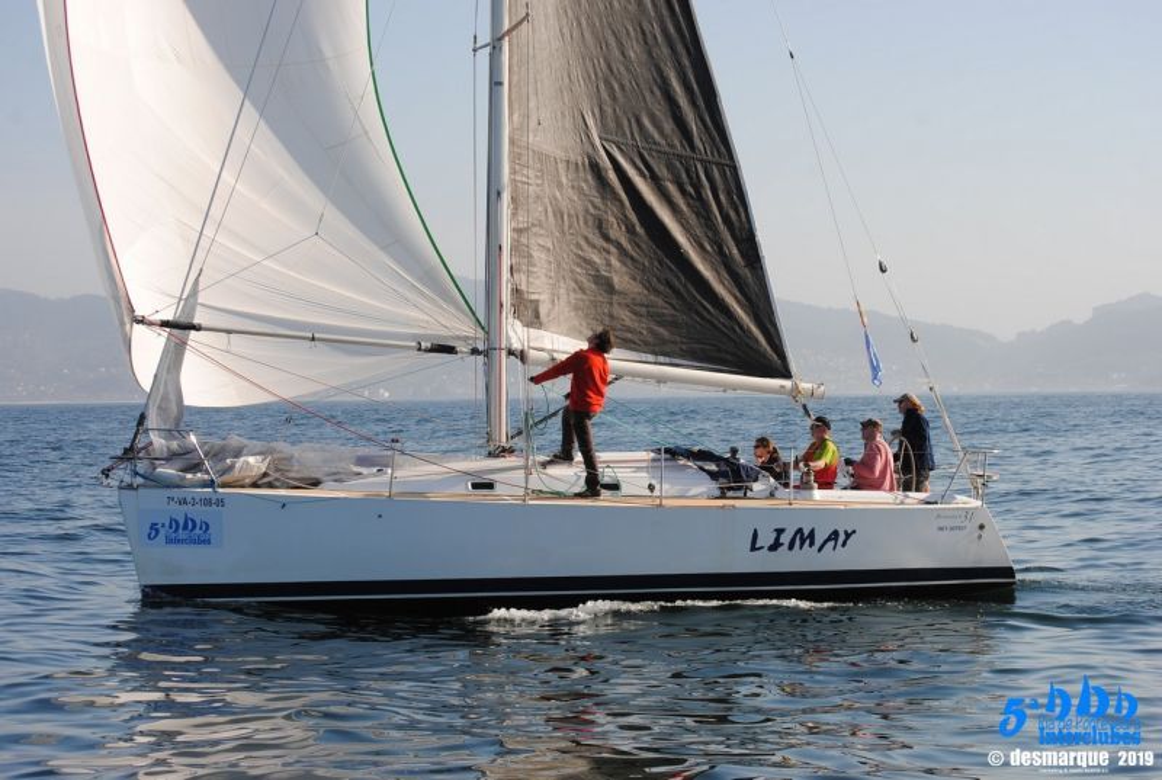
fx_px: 2668
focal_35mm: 82
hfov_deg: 24.6
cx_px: 581
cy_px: 390
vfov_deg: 16.6
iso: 100
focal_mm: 55
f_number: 8
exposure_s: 1/250
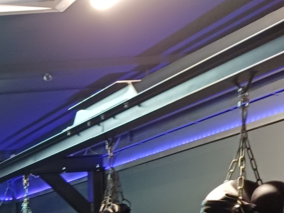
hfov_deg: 17.1
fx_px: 763
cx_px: -236
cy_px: 323
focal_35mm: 93
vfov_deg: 14.7
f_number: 1.8
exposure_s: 1/20
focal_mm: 5.06
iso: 500
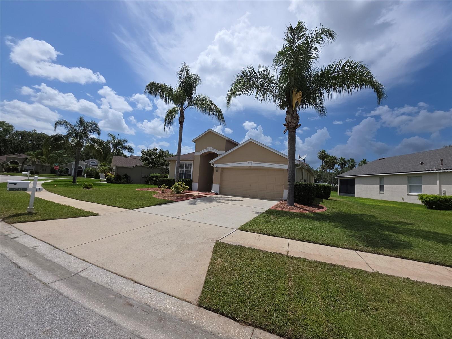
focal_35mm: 13
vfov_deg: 89.9
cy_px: 170
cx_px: 226
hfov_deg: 106.2
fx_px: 170
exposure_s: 1/2259
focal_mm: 2.2
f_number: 1.9
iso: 20
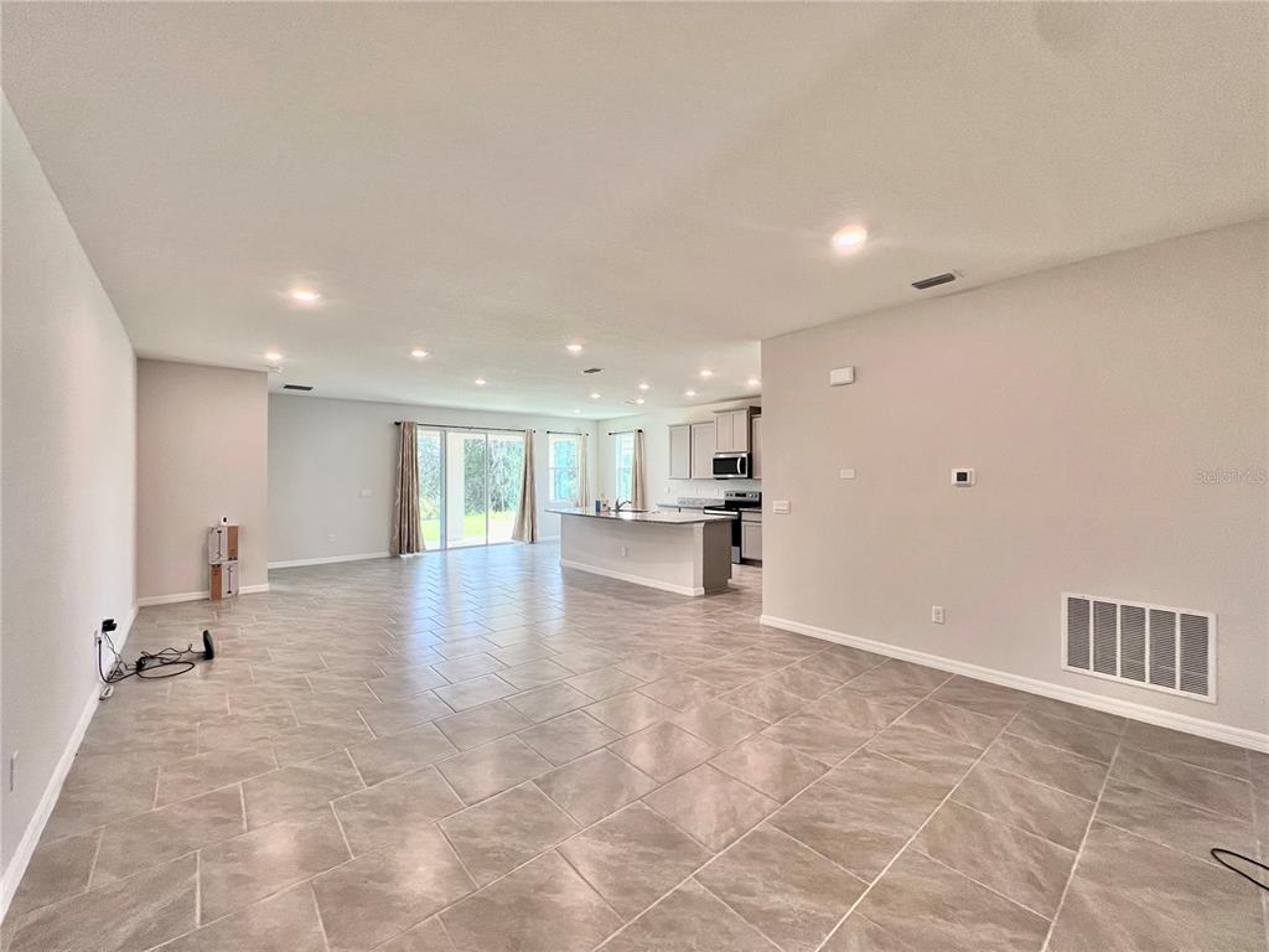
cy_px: 476
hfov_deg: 106.2
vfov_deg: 89.9
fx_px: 477
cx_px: 634
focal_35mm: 13
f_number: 1.8
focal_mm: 1.57
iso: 250
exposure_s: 1/120
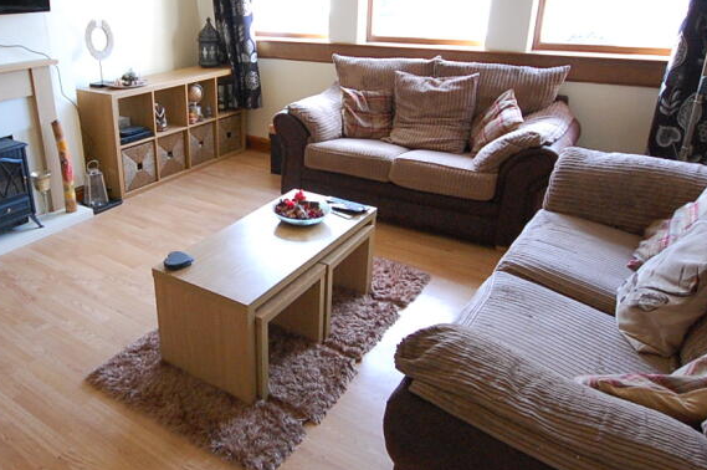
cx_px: 241
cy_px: 171
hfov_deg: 65.8
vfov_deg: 47.3
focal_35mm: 27
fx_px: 530
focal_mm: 10
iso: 1600
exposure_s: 1/80
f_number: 4.5
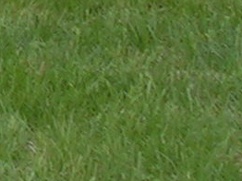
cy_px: -474
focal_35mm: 735
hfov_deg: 2.7
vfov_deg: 2.0
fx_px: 5134
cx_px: -545
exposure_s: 1/112
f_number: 4.5
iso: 50
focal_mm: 14.2
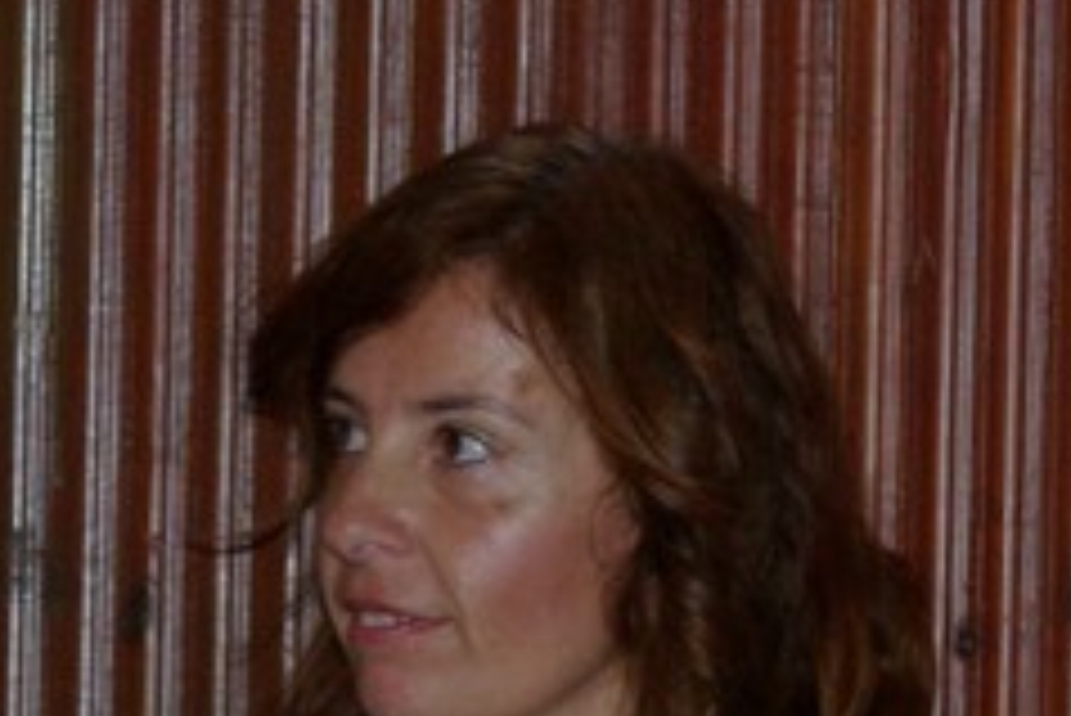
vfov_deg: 3.4
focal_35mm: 403
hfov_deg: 5.1
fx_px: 11996
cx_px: 1246
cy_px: 673
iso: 400
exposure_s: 1/60
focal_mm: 50
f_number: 5.6
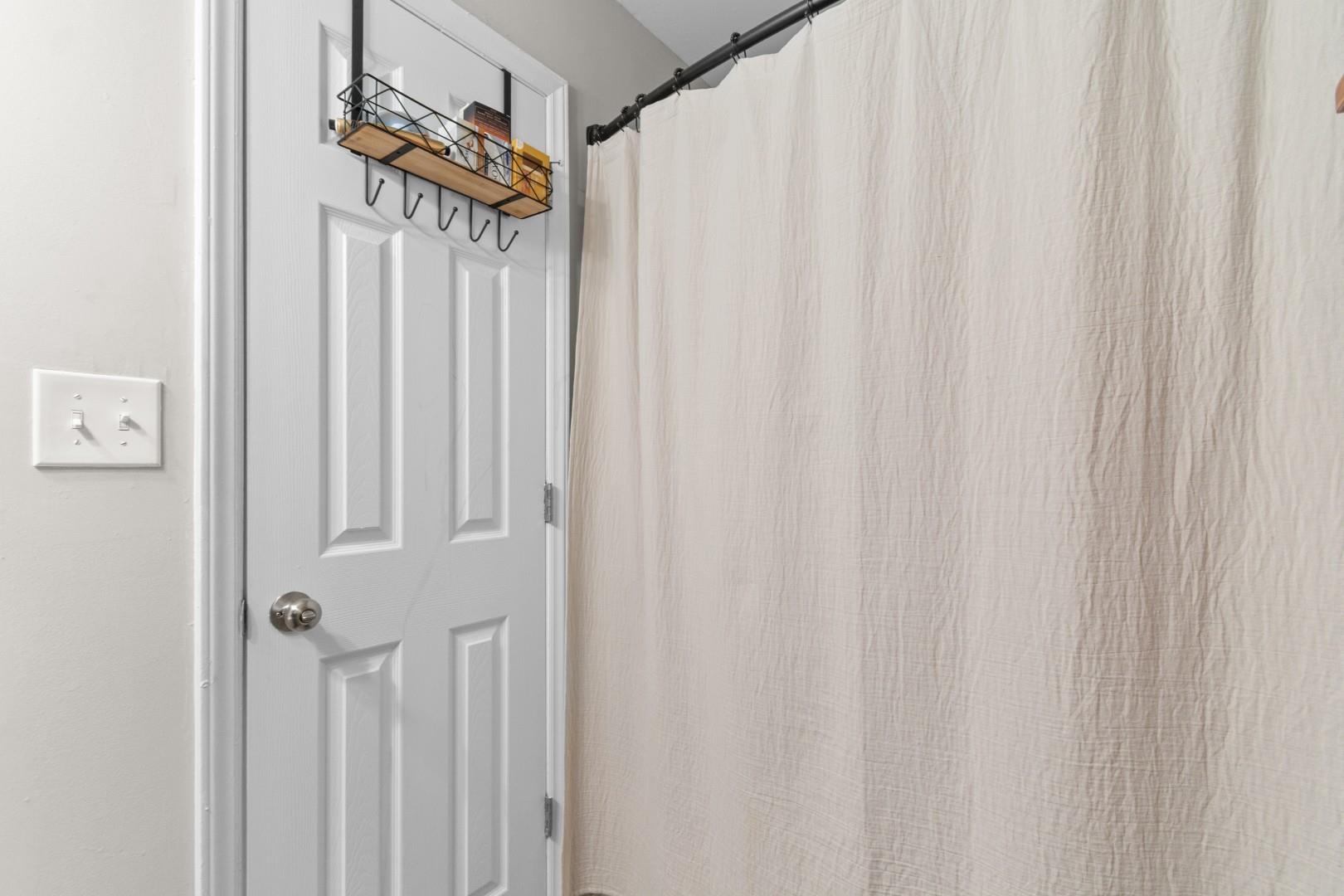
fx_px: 560
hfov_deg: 100.4
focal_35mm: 15
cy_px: 448
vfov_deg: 77.3
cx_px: 672
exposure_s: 1/3
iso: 100
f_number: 4.5
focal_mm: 10
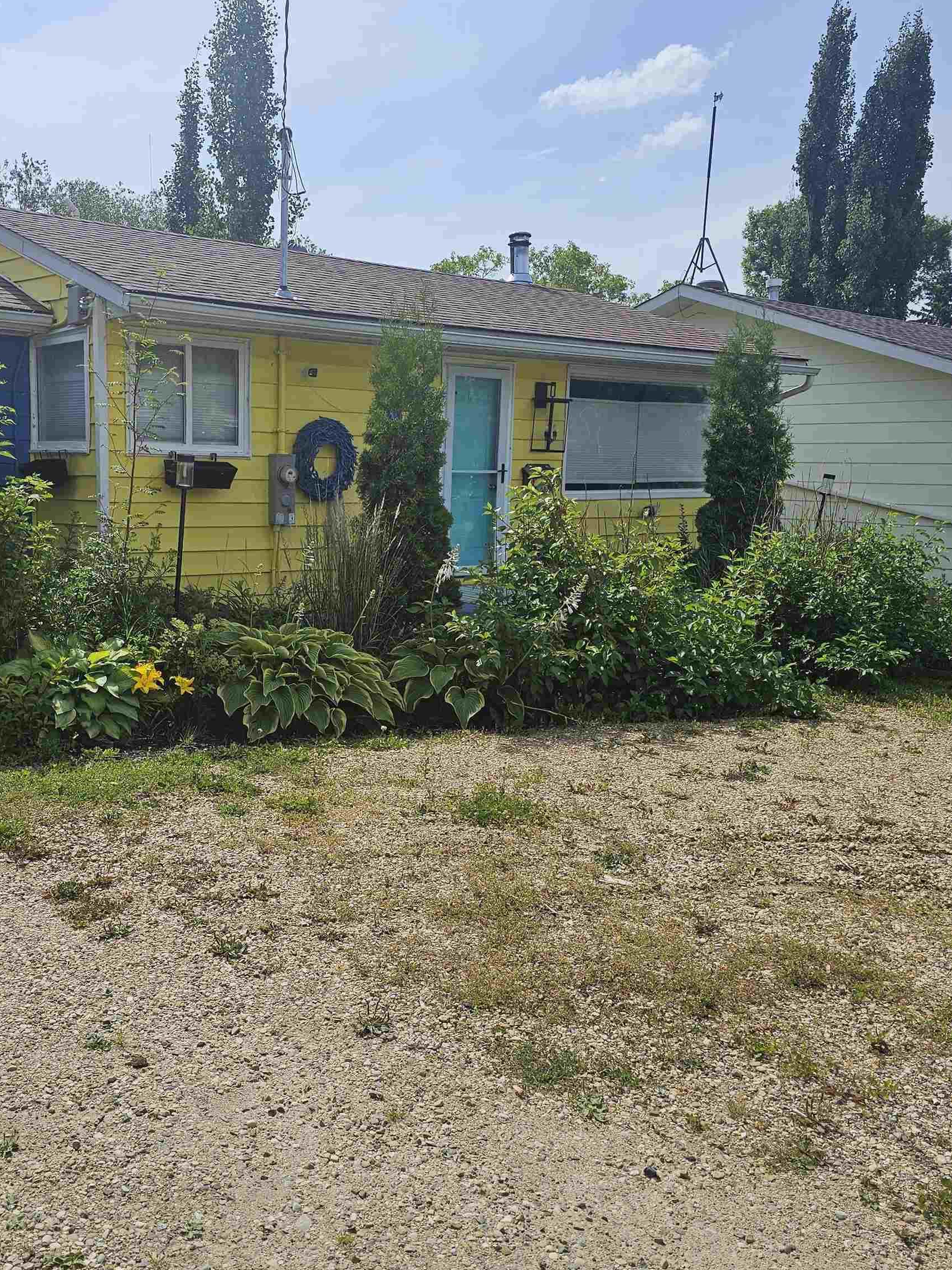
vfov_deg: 58.4
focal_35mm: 31
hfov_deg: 44.8
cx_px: 318
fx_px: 1137
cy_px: 631
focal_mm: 6.3
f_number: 1.7
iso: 12
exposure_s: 1/1567
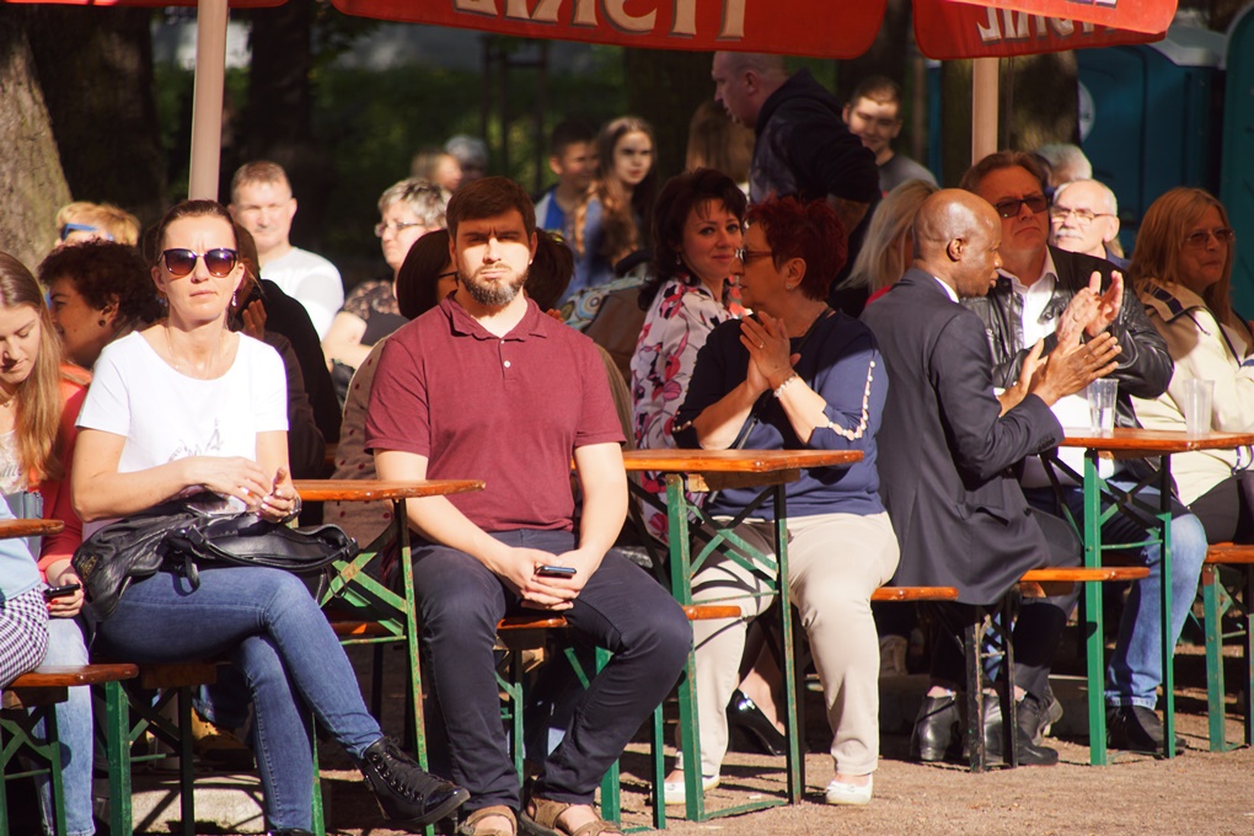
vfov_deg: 4.6
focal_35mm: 300
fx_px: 10449
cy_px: 418
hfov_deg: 6.9
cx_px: 627
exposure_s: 1/320
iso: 160
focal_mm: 200
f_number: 6.3
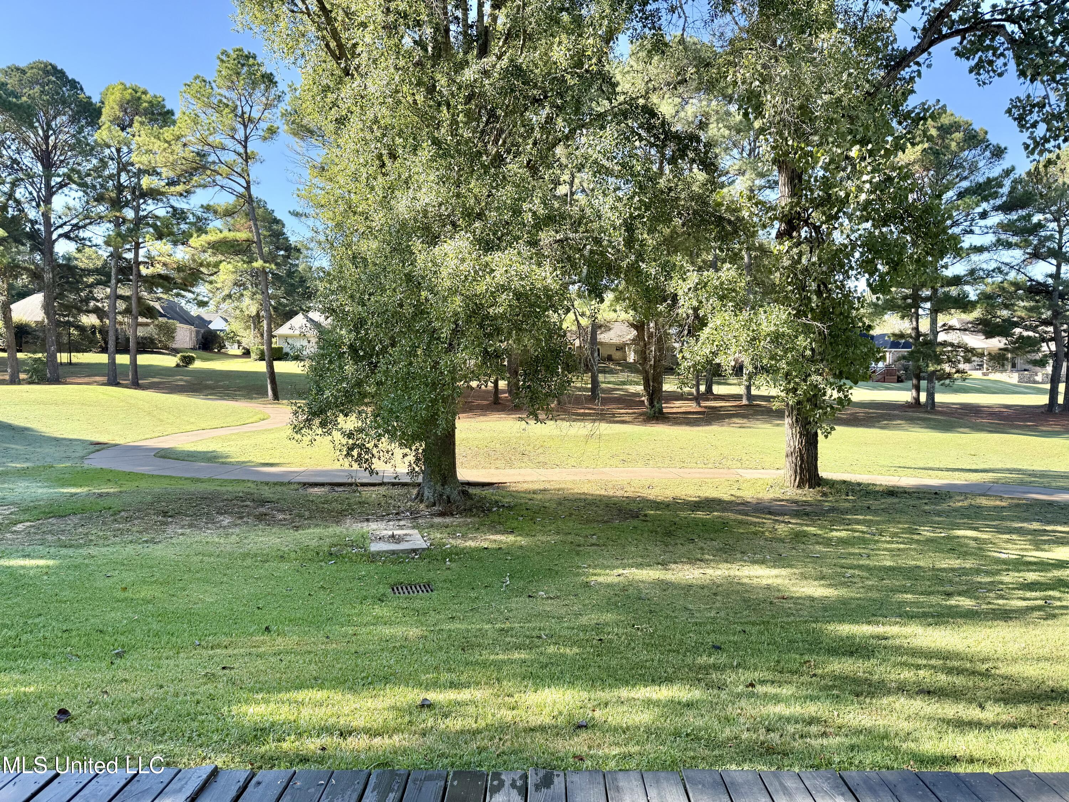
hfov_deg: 71.6
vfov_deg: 56.8
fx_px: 741
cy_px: 401
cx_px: 534
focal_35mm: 24
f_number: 1.78
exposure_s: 1/1075
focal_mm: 6.76
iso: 100
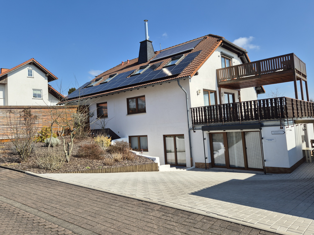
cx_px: 174
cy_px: 110
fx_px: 236
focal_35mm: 26
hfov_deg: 67.1
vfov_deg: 53.0
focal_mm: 5.4
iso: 25
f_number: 1.8
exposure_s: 1/2232
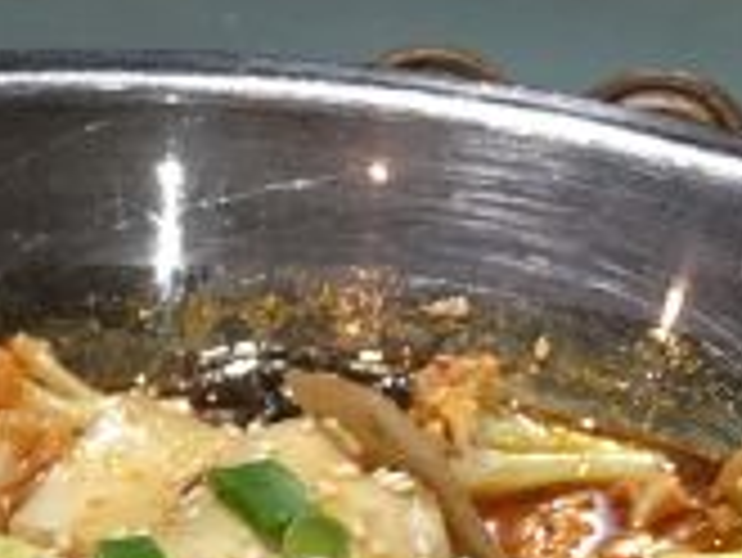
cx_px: 112
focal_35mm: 123
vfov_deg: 11.2
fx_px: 2638
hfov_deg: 15.9
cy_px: 1015
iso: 50
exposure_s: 1/33
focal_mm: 4.15
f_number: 2.2
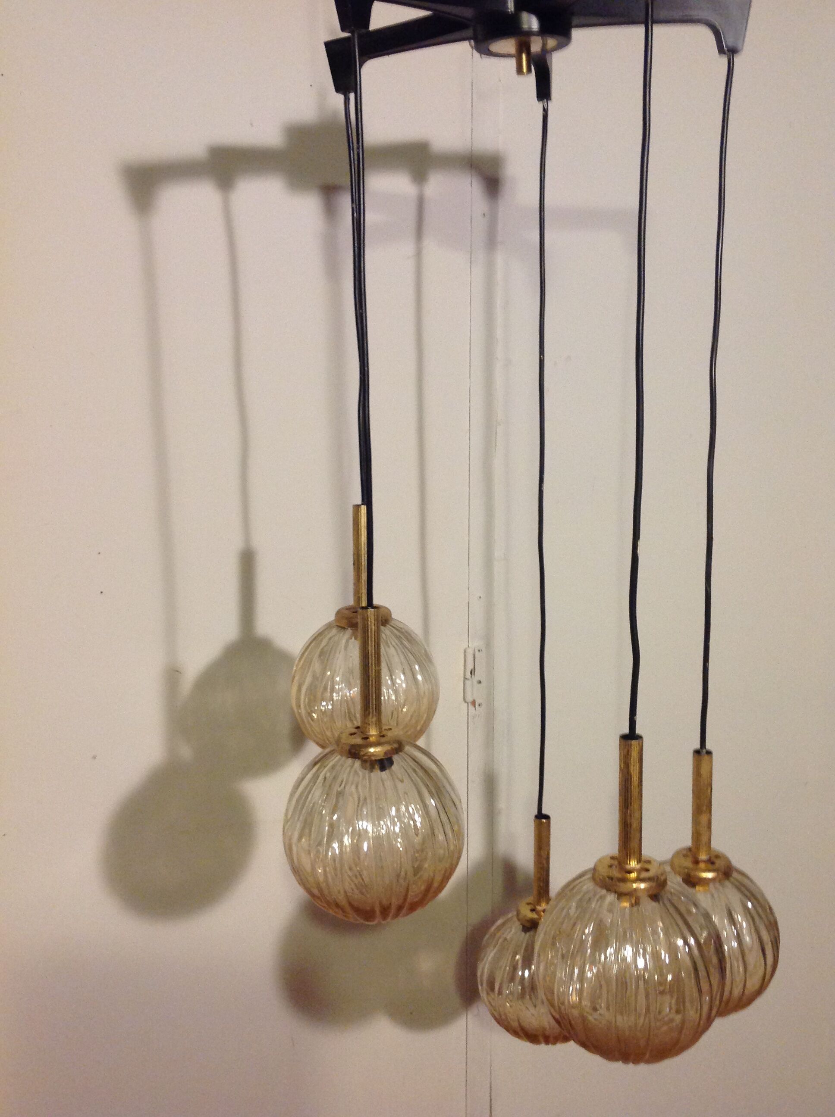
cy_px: 558
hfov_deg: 40.6
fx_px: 1129
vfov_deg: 52.7
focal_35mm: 35
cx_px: 418
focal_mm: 4.28
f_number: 2.4
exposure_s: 1/15
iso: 200
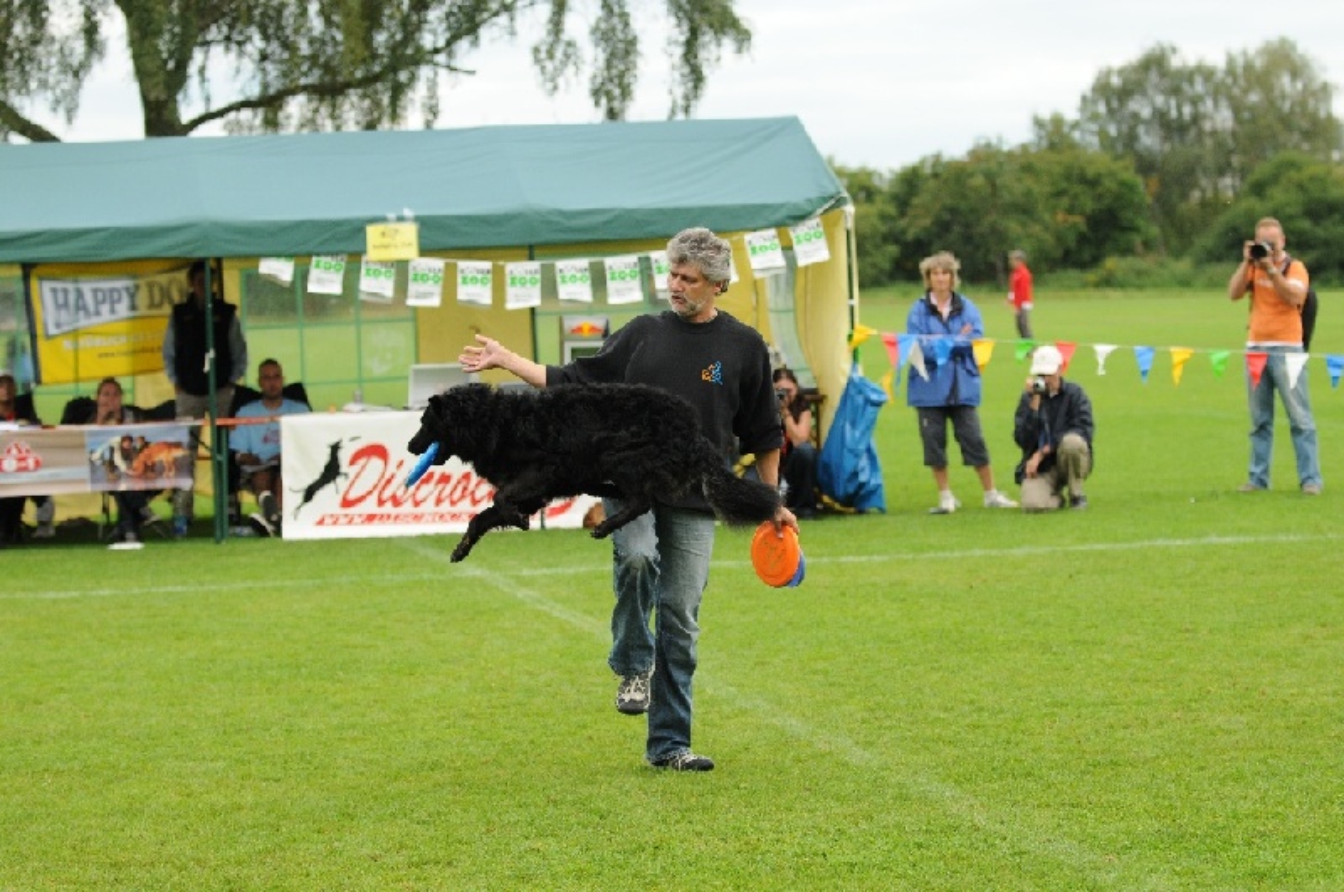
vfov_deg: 13.0
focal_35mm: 105
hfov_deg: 19.5
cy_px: 446
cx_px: 672
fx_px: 3914
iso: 400
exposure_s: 1/1250
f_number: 2.8
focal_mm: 70
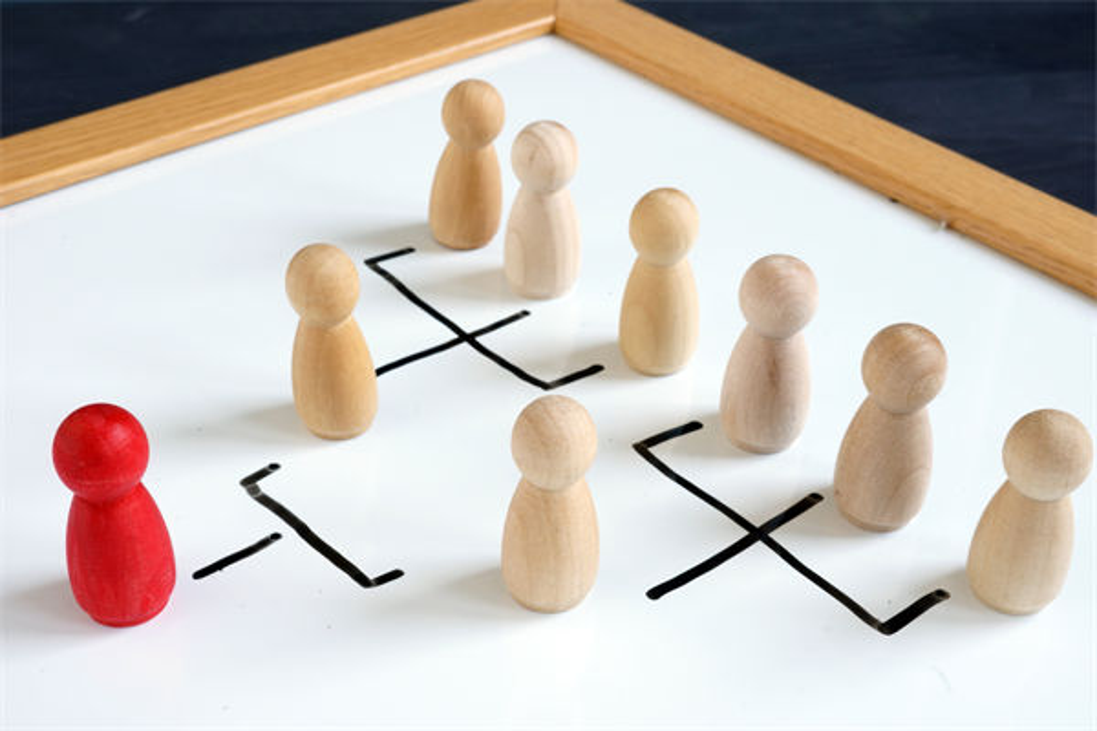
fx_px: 1371
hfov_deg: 43.6
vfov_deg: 29.9
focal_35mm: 45
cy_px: 366
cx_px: 548
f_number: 20
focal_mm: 30
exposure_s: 1/2
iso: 200
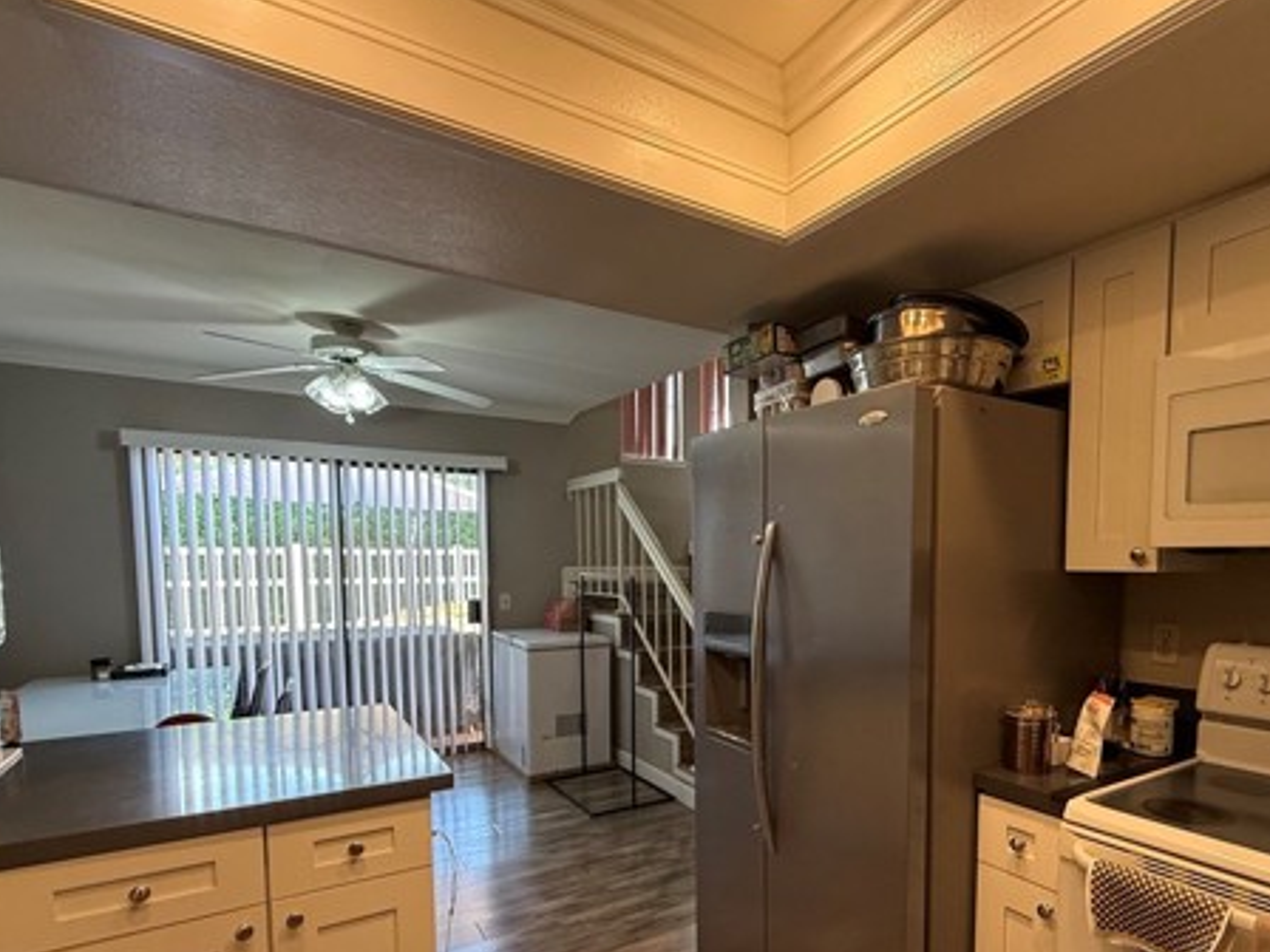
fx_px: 734
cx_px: 771
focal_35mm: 20
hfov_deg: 80.6
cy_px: 615
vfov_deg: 64.7
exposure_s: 1/120
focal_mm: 2.22
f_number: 2.2
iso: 160
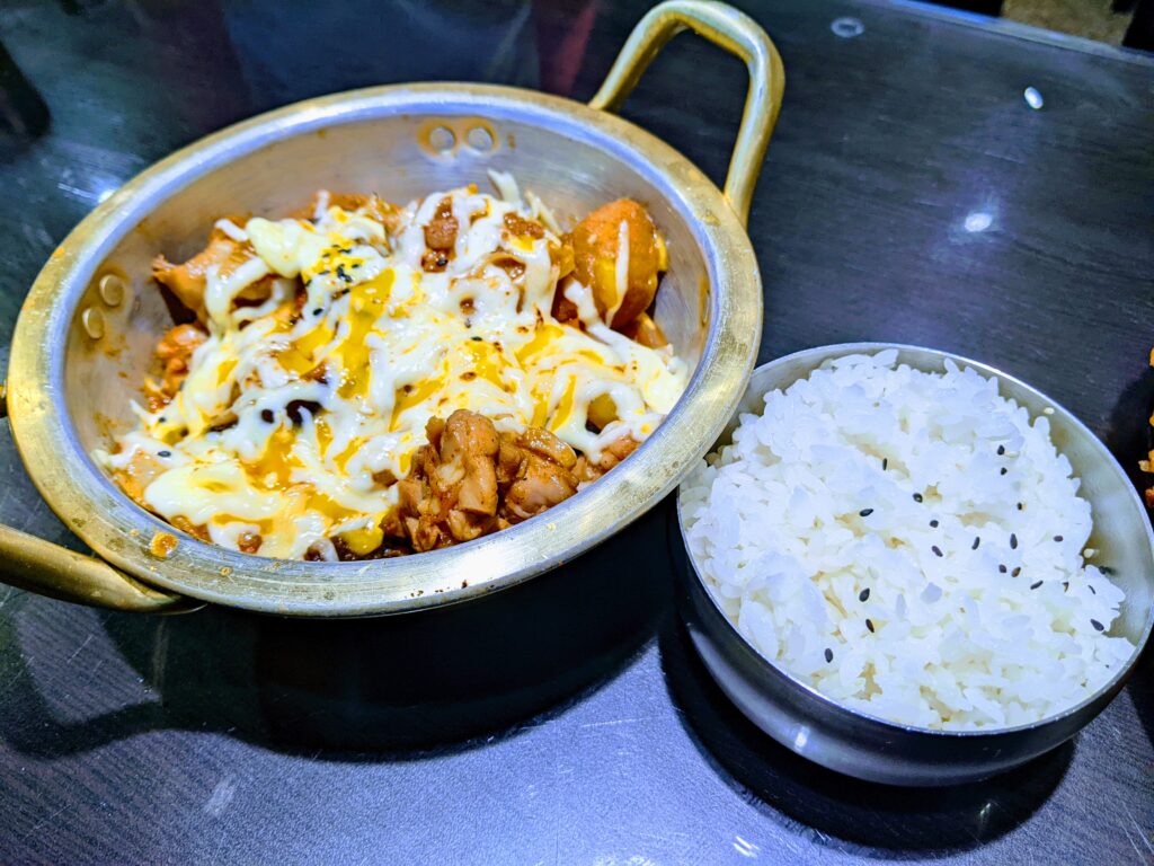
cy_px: 433
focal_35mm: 27
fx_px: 900
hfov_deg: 65.3
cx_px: 577
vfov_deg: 51.4
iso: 76
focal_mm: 4.44
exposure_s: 1/120
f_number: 1.8
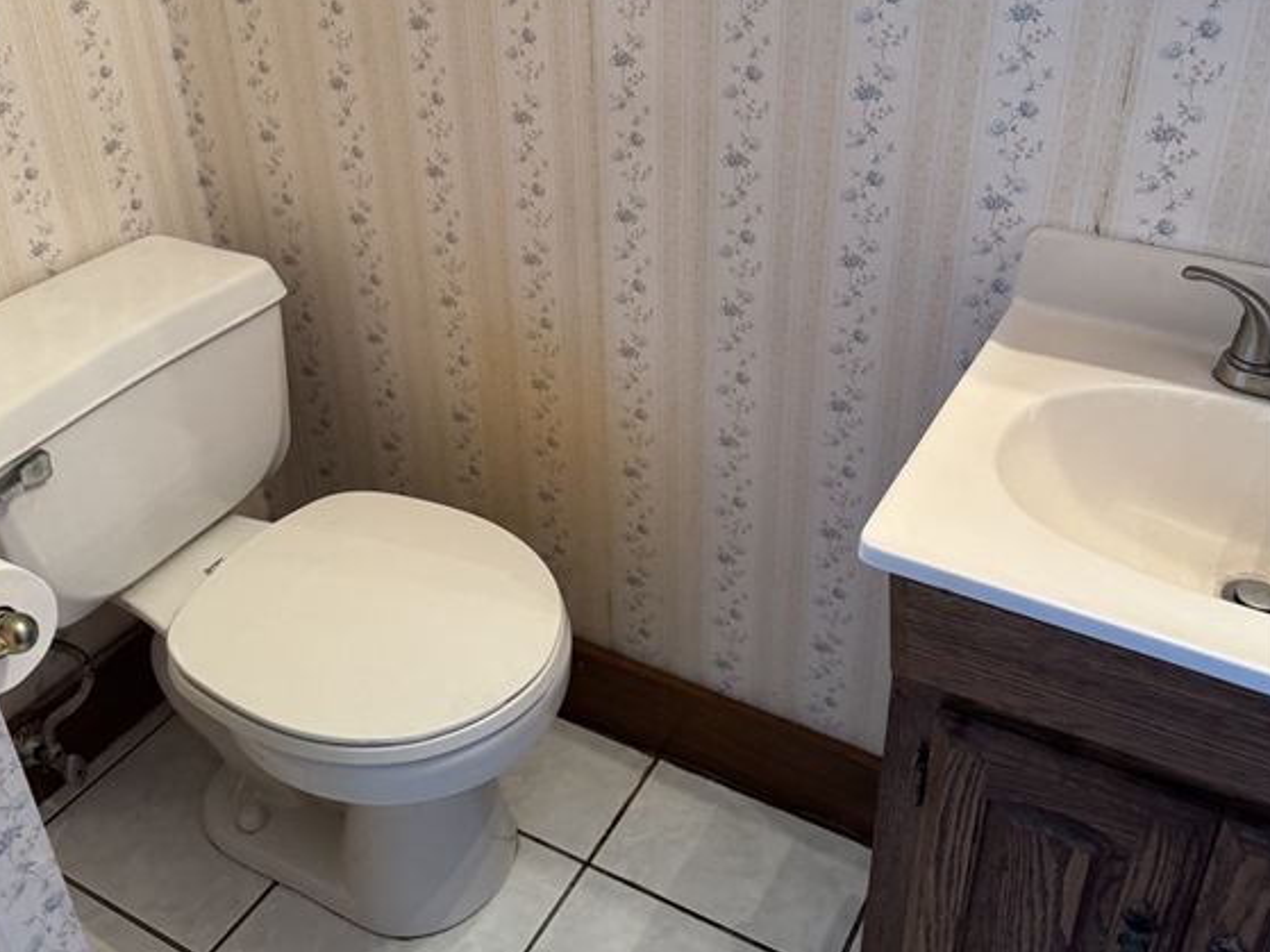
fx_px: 1210
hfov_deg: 55.4
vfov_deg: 42.7
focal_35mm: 33
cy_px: 370
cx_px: 627
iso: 320
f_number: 1.78
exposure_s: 1/60
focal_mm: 6.76
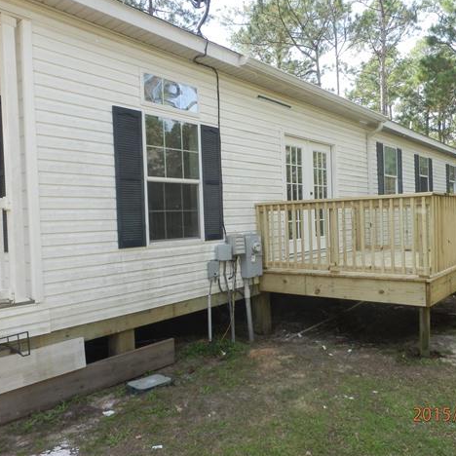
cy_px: 230
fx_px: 432
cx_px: 235
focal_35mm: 29
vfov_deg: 55.6
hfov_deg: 55.6
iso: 80
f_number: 3
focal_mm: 4.2
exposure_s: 1/200
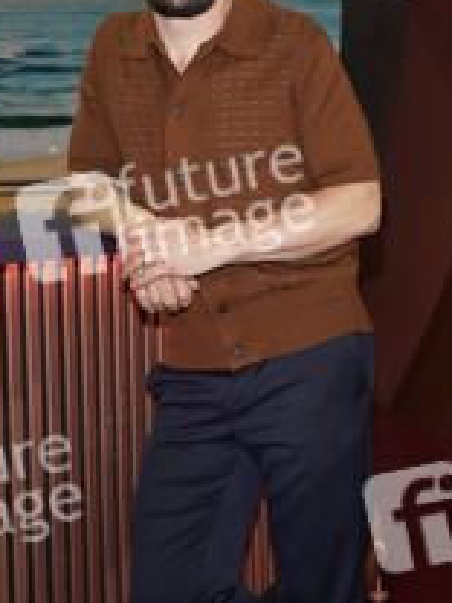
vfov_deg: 32.6
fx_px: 1027
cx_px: 249
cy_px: 359
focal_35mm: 59
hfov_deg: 24.8
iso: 2000
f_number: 5.6
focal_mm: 32
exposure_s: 1/100
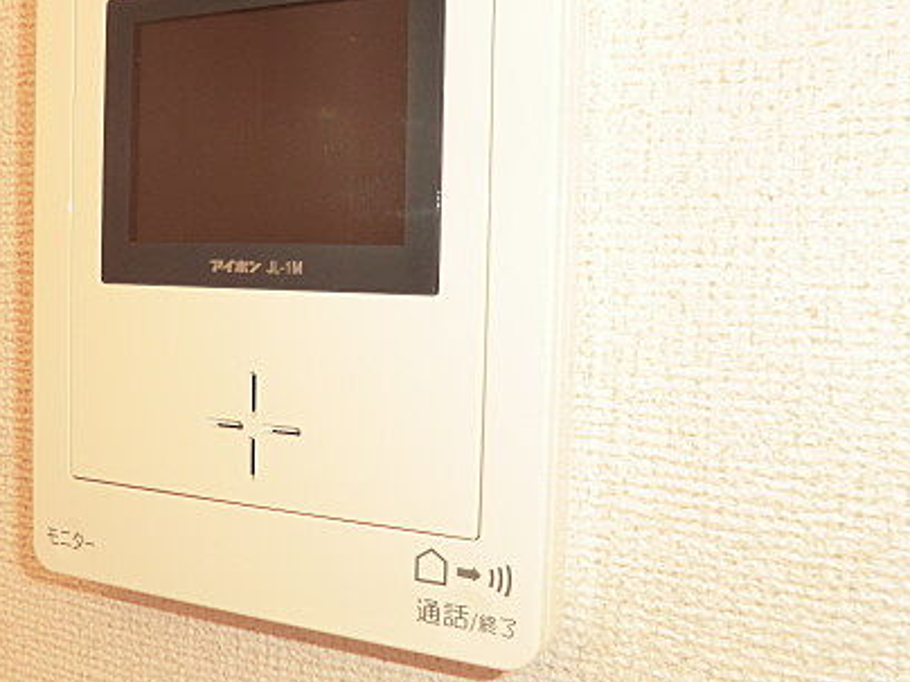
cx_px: 250
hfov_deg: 47.5
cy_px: 320
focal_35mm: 38
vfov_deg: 37.7
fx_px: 999
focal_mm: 4.3
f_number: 3.2
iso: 125
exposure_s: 1/60
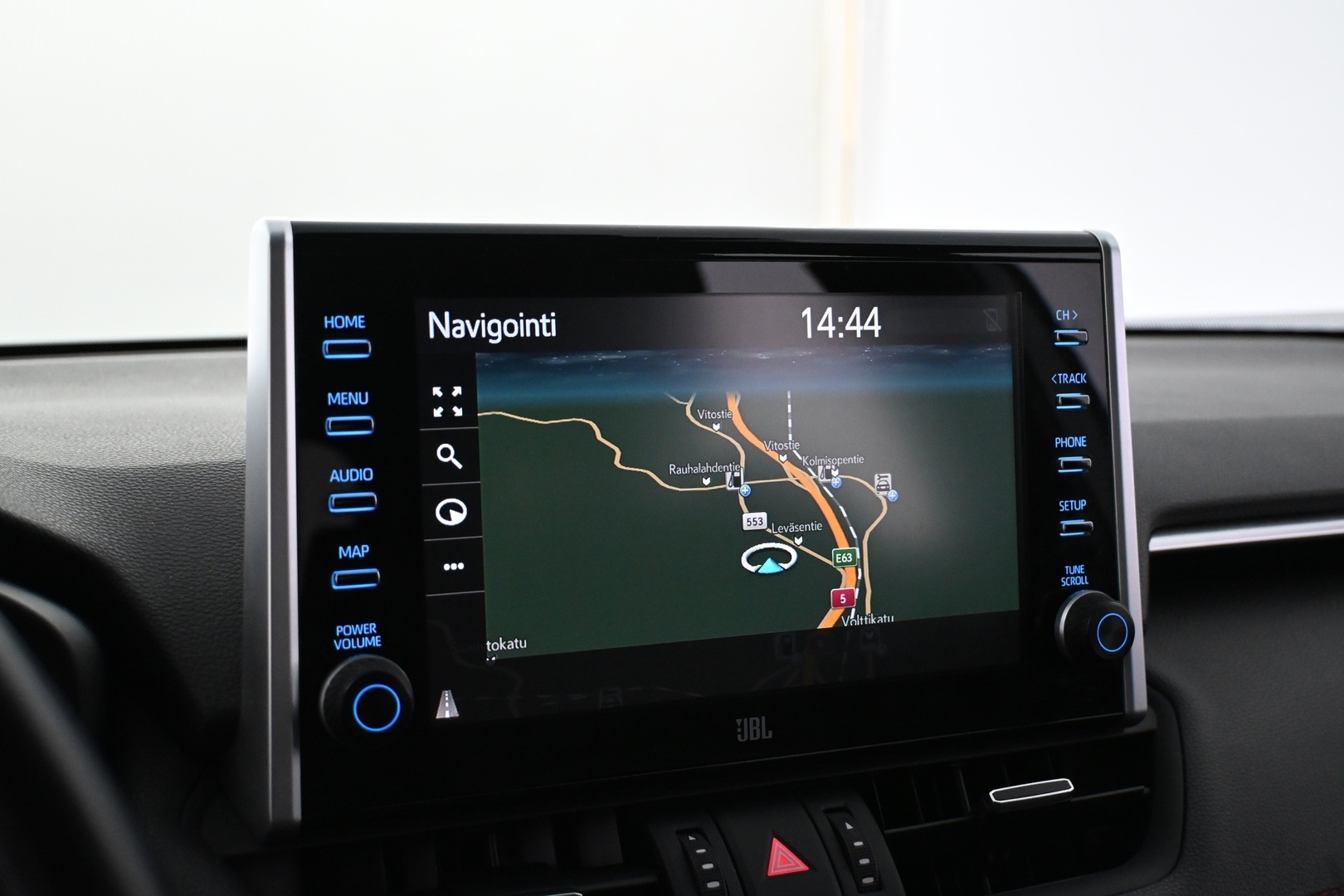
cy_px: 448
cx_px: 672
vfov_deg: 29.9
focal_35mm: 45
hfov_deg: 43.6
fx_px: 1680
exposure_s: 1/80
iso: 3200
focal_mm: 30
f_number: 4.8
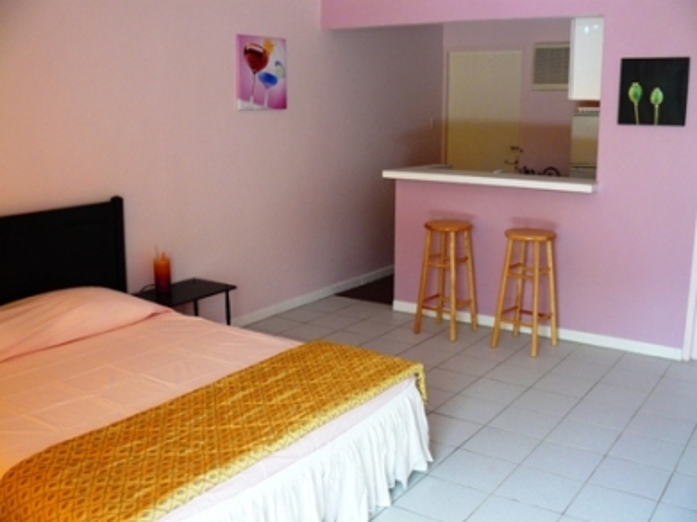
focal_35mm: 36
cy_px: 261
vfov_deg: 39.6
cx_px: 348
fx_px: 724
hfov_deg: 51.4
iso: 125
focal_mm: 6
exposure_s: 1/30
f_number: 2.8
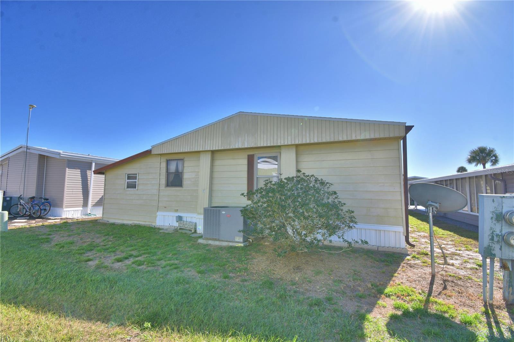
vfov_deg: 77.3
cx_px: 257
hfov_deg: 100.4
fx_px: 214
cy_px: 171
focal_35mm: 15
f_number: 10
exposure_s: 1/250
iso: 100
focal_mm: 10
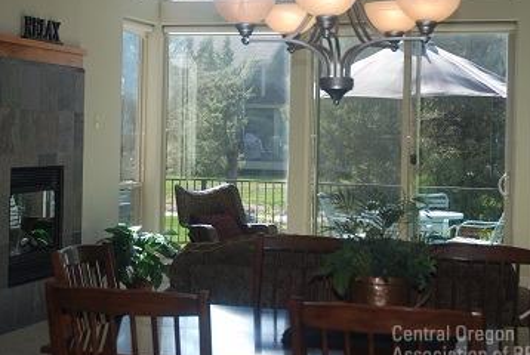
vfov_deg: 17.5
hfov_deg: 25.8
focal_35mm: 78
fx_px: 1148
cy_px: 100
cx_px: 172
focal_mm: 31
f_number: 4
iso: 100
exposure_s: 1/125
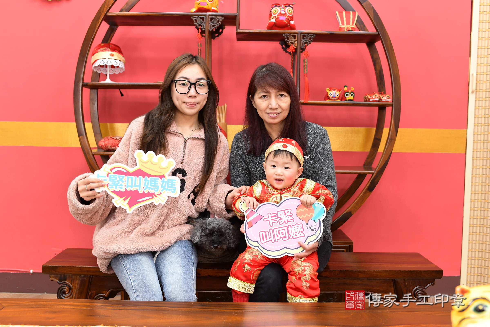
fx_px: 476
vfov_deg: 37.9
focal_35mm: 35
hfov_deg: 54.4
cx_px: 245
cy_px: 164
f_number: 4.5
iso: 800
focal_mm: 35
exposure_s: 1/200
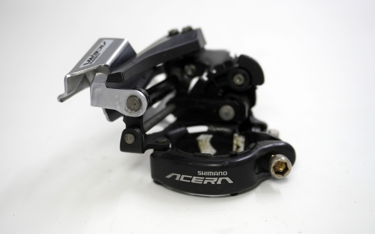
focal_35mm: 48
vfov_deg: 27.1
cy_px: 116
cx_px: 188
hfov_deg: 42.2
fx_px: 486
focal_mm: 31
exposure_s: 1/30
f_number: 5
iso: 400
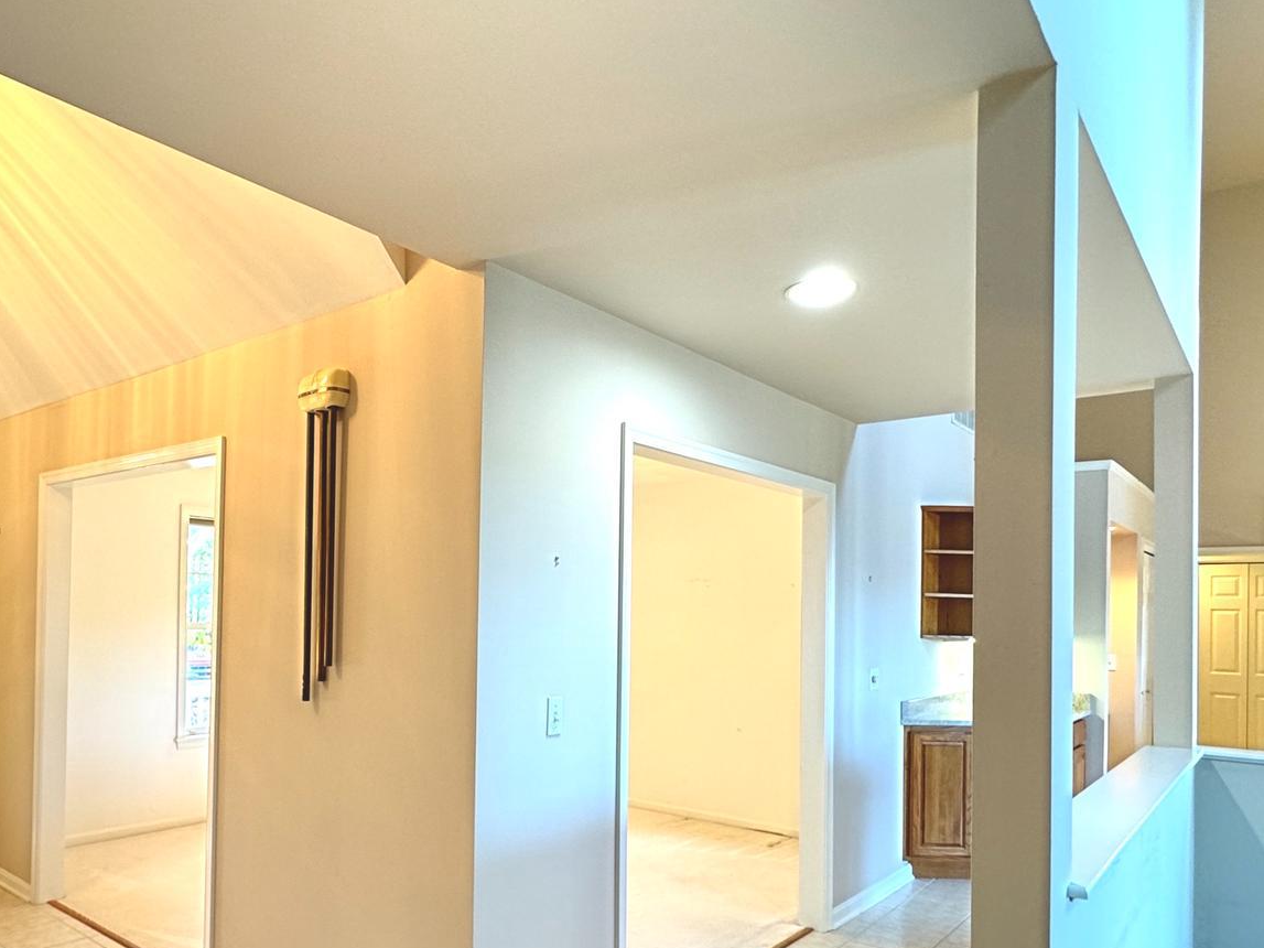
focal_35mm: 25
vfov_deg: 54.0
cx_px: 473
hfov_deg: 68.3
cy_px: 612
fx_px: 913
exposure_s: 1/60
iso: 160
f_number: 2.2
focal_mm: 2.22
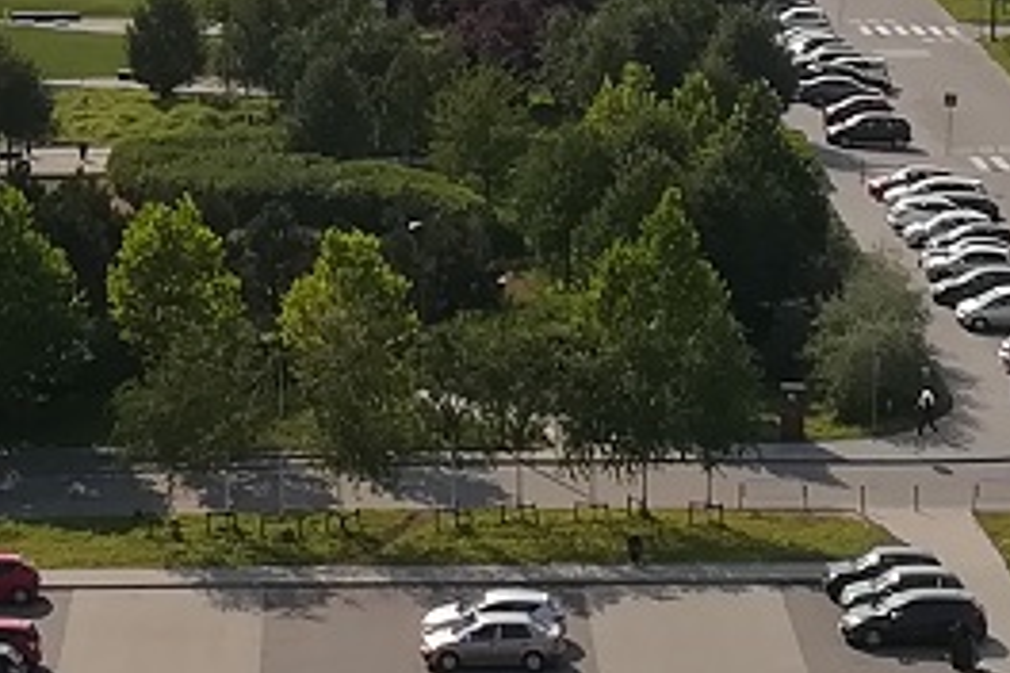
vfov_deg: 8.0
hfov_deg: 12.1
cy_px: -409
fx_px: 4685
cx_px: -31
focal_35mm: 167
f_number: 2.2
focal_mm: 3.83
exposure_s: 1/1266
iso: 50
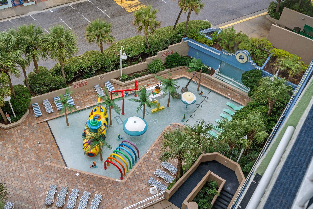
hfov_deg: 49.5
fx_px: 339
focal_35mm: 39
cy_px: 114
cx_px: 150
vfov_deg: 34.2
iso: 250
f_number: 8
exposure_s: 1/60
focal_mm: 35
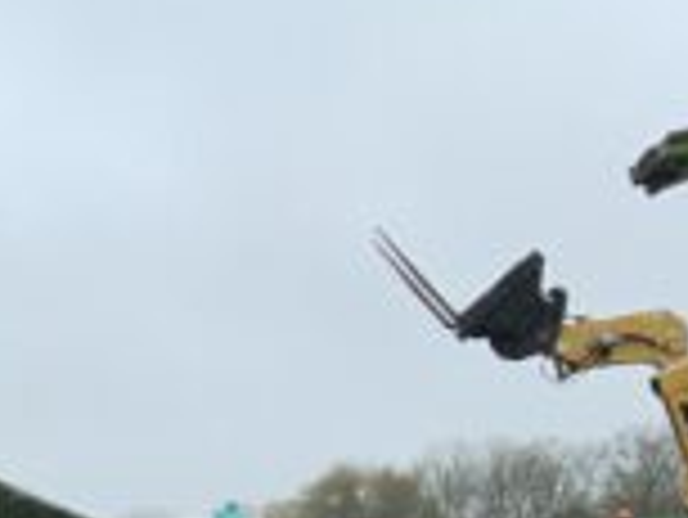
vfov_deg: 11.1
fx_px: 2407
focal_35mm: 121
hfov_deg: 14.7
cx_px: -445
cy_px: 1031
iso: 64
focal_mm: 3
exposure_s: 1/91
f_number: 1.8
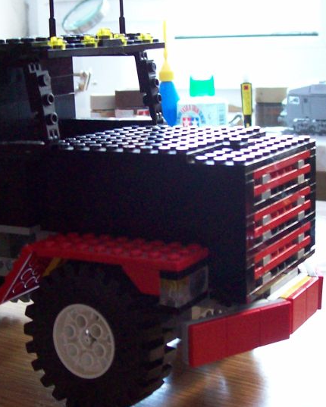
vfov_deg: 28.3
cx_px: 131
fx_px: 808
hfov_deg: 22.8
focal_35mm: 67
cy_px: 203
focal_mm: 6
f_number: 2.7
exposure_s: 1/10.5
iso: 160
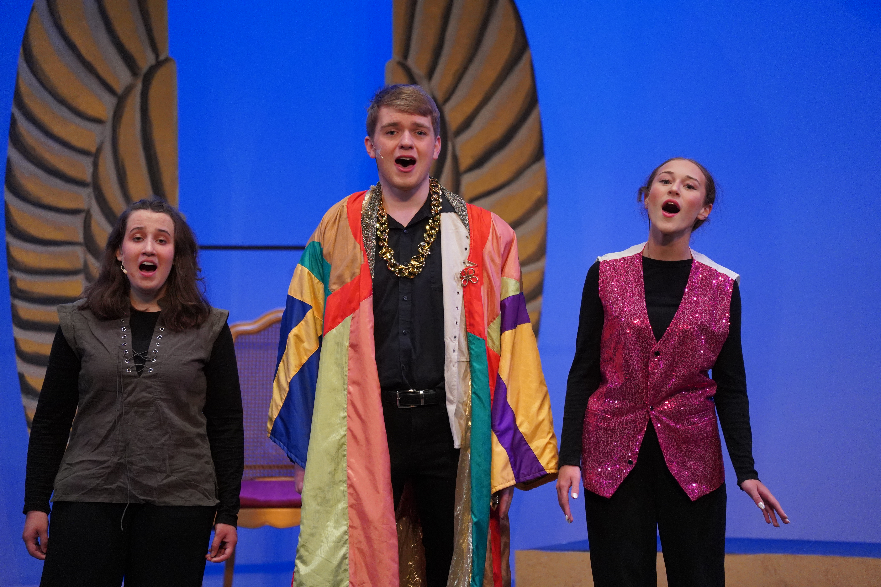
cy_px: 294
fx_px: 6362
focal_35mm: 260
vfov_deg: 5.3
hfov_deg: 7.9
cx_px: 440
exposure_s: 1/320
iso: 6400
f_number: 6.3
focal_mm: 260
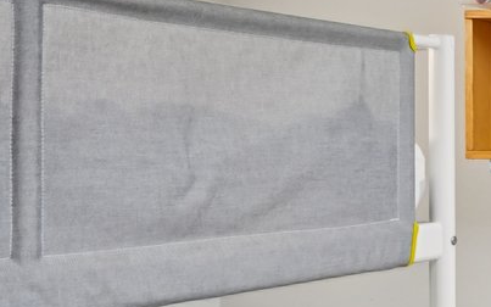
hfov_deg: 16.8
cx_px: 1014
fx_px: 1178
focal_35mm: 88
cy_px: 152
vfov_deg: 14.9
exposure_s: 1/10
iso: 400
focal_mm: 17
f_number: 8
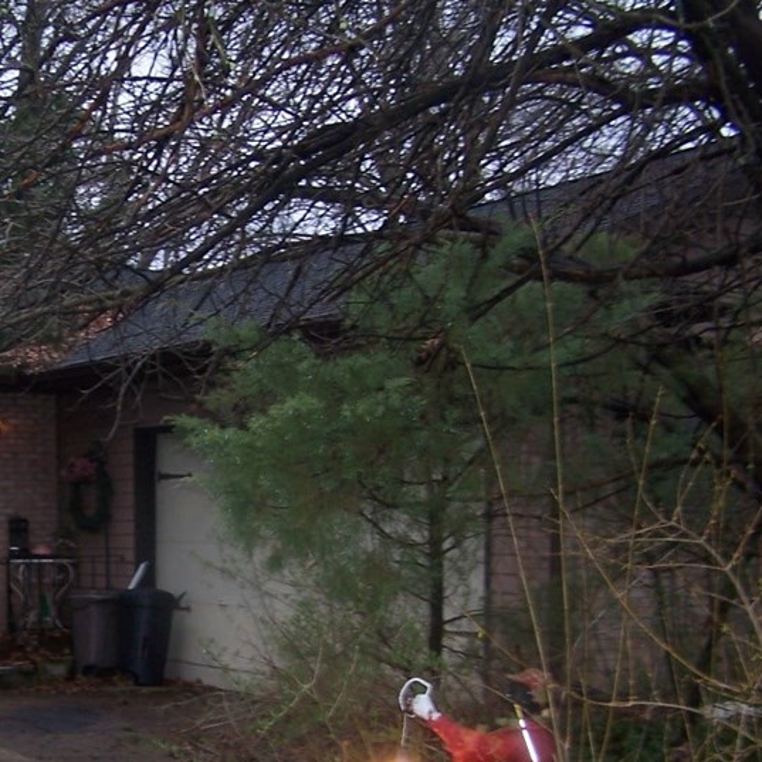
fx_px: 1594
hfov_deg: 26.1
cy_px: 501
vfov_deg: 26.7
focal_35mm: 64
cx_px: 88
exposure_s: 1/60
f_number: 2.8
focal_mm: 6.3
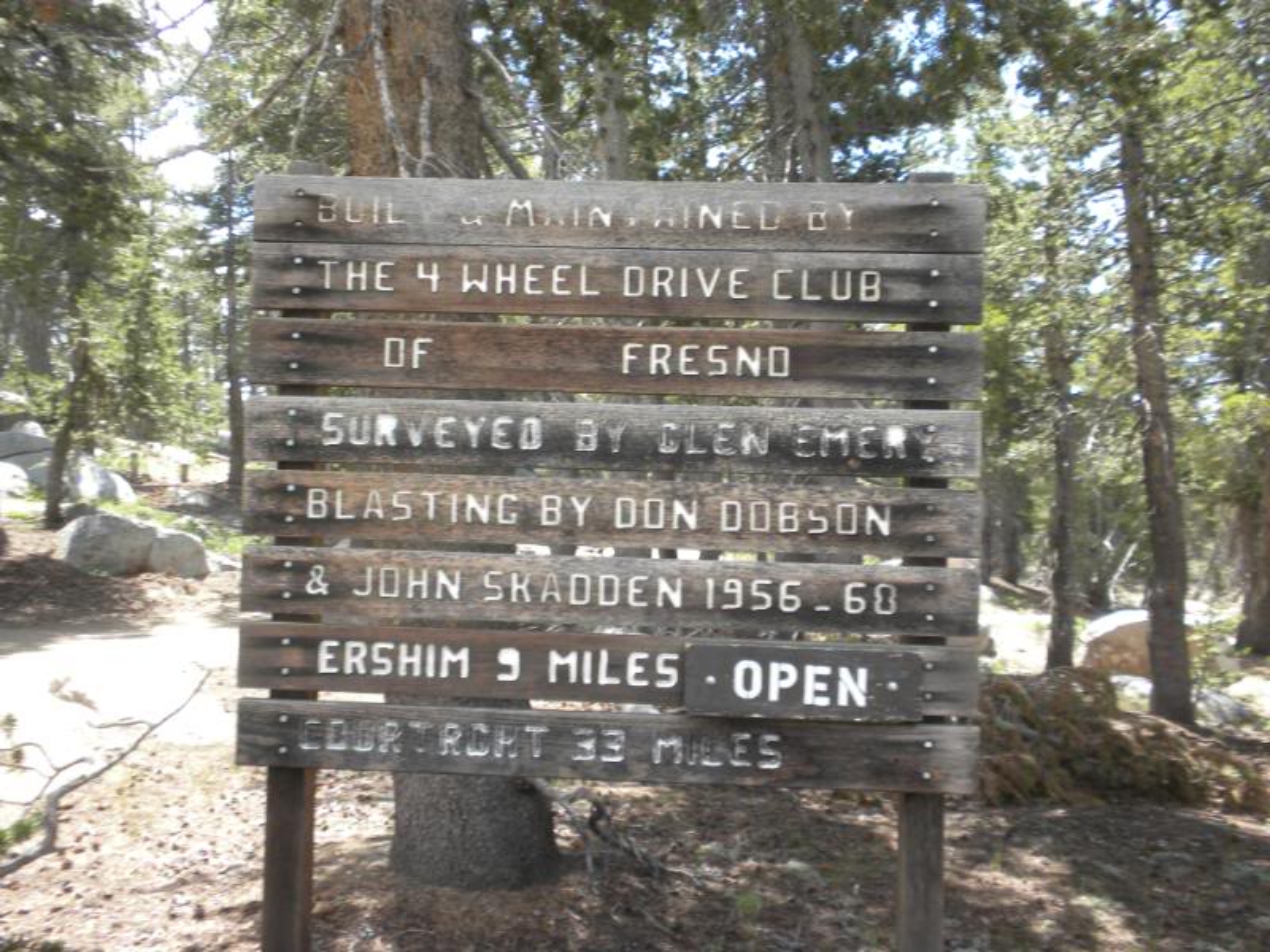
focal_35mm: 37
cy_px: 476
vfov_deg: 38.7
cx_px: 635
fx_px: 1357
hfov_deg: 50.1
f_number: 3.5
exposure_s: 1/111
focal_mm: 6.6
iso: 64
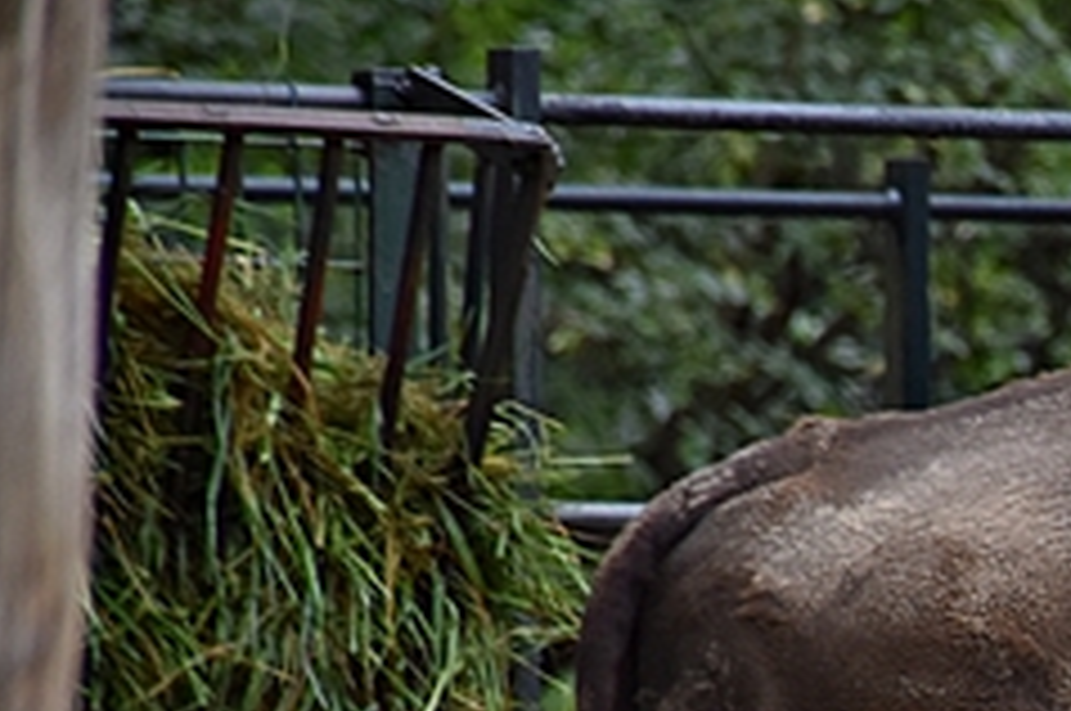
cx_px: 2196
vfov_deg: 1.5
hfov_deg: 2.3
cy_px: 1028
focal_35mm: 905
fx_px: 26887
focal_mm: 140
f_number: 5.6
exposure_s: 1/250
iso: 400
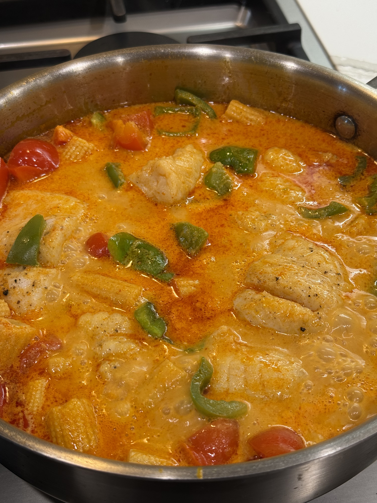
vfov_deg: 39.7
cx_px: 188
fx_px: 697
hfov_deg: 30.3
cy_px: 252
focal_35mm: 48
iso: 50
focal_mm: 6.76
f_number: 1.78
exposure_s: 1/60
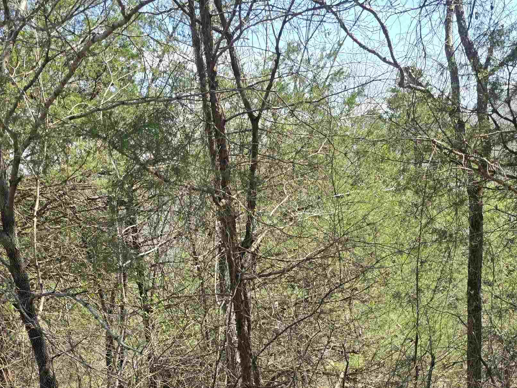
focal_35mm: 44
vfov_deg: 31.0
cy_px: 366
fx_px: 657
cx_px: 277
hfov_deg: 42.9
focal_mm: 6.3
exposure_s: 1/359
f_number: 1.7
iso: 25
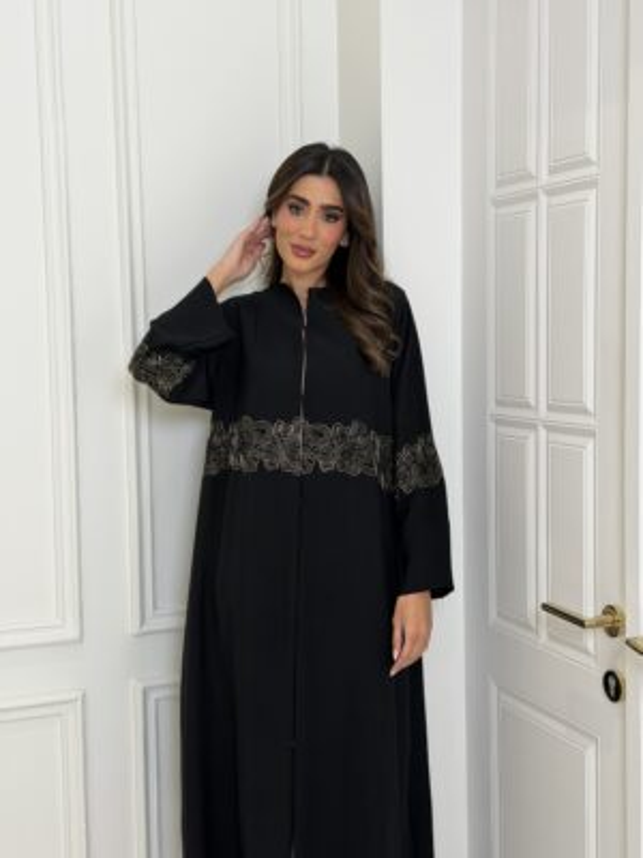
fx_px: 1189
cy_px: 429
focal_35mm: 48
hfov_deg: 30.3
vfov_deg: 39.7
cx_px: 322
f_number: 1.78
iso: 64
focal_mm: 6.76
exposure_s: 1/318
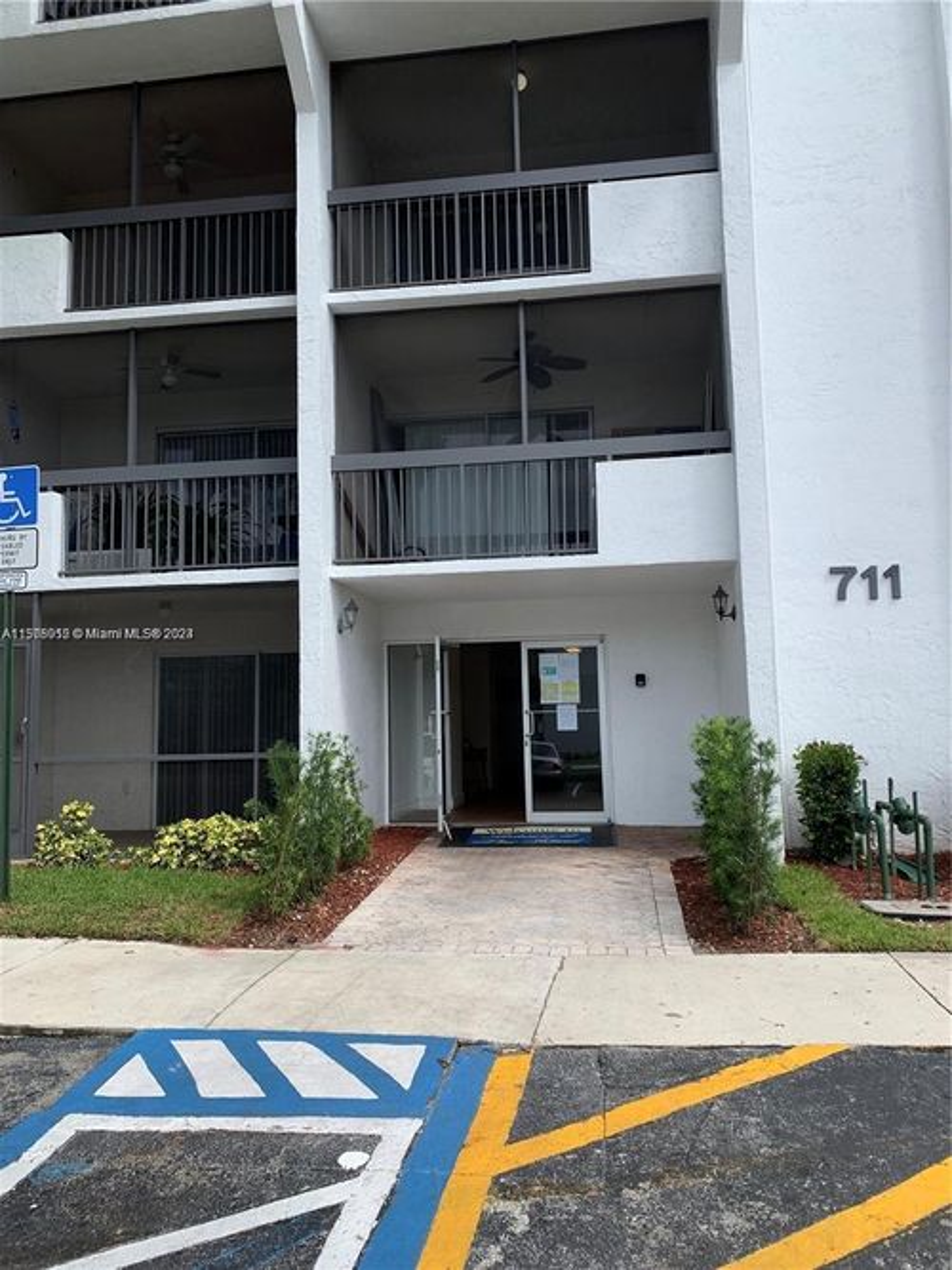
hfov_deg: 53.0
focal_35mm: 26
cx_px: 476
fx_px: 954
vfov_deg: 67.3
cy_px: 635
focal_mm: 4.25
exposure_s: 1/1350
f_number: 1.8
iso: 25
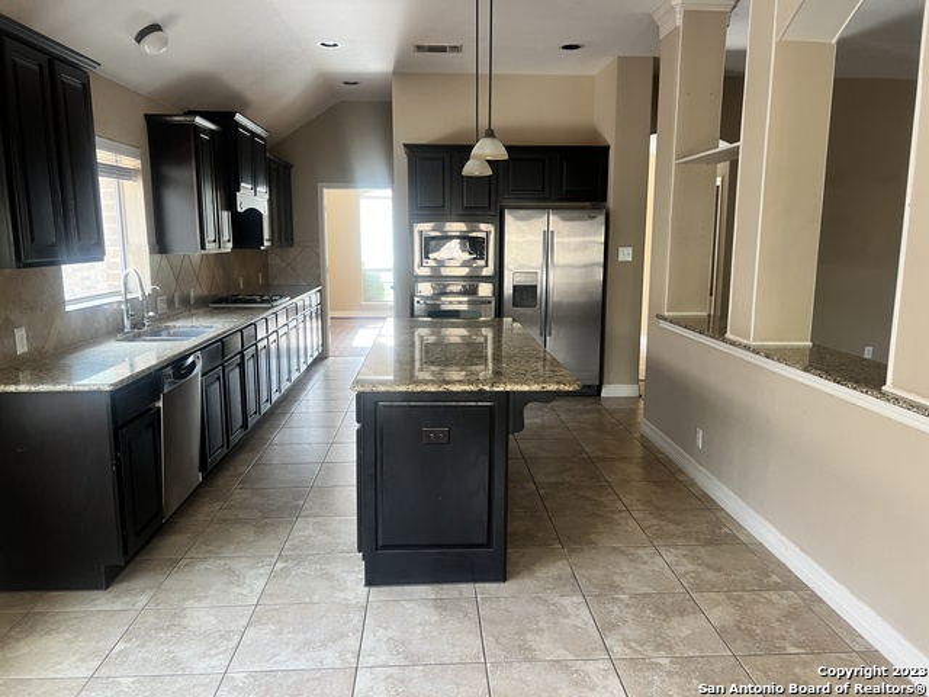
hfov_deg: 67.3
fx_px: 698
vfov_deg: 53.1
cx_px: 464
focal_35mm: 26
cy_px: 348
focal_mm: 5.7
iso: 125
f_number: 1.5
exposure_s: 1/66
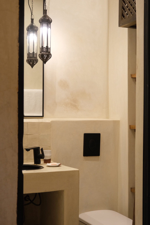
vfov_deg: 35.6
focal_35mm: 56
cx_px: 75
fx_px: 350
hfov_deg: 24.2
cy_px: 112
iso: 2000
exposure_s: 1/110
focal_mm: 37.6
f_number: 4
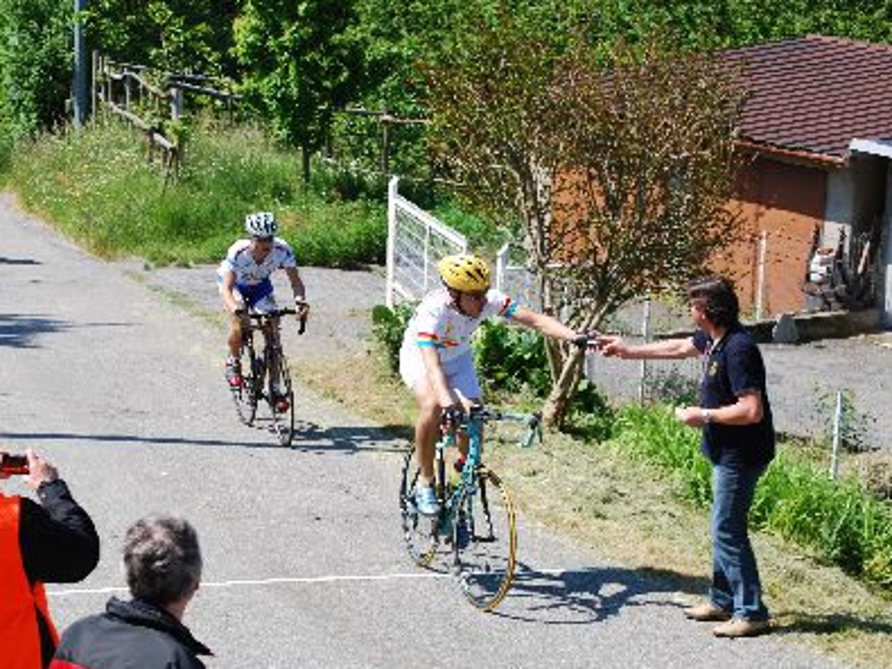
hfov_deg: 21.6
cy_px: 333
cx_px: 436
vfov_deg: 16.3
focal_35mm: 91
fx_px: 2333
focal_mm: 55
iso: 100
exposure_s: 1/125
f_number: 9
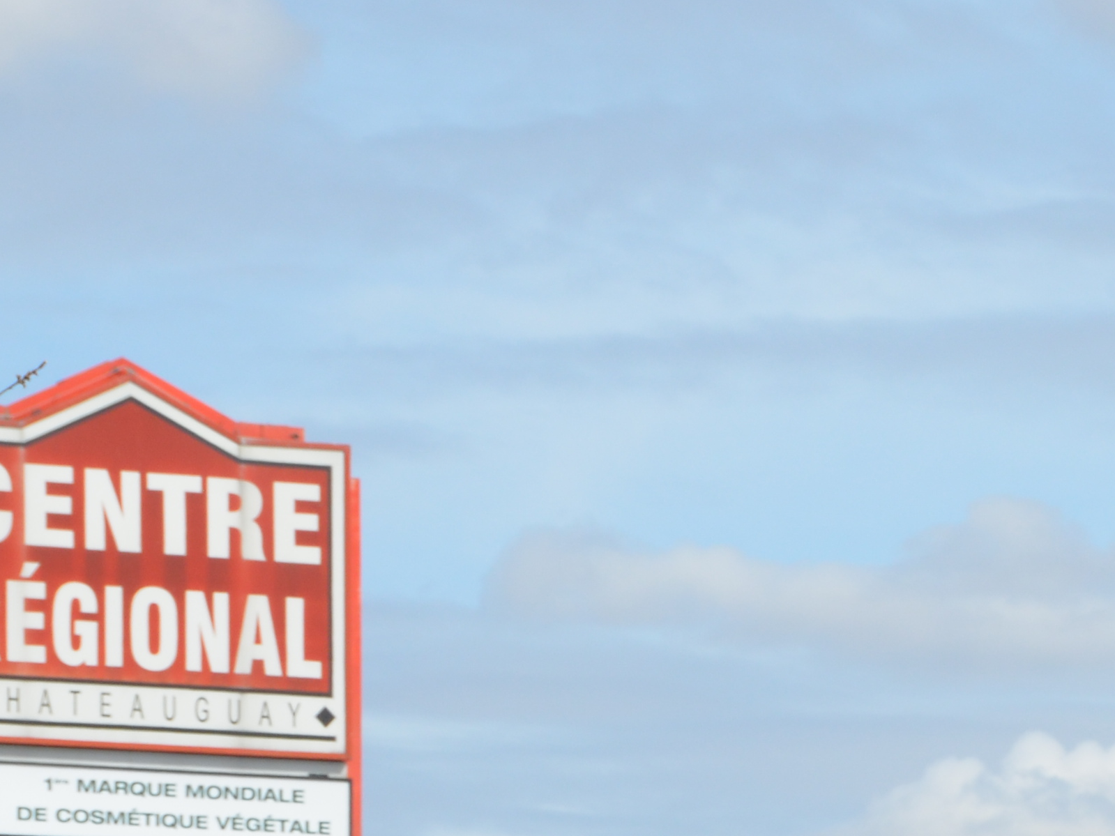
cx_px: 1356
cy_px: 1098
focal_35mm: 275
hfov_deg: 7.1
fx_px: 8857
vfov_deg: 5.4
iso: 320
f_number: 11
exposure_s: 1/500
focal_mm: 62
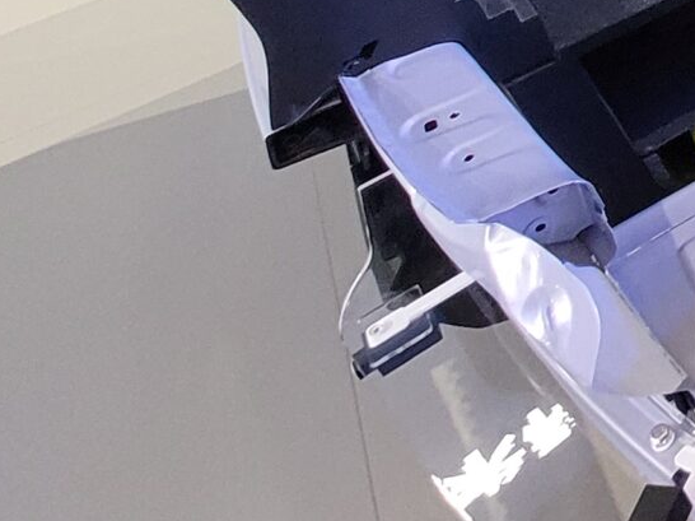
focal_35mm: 61
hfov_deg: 19.9
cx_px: 1331
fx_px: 1224
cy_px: -425
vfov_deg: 18.5
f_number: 2.2
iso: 250
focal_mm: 1.74
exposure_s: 1/50
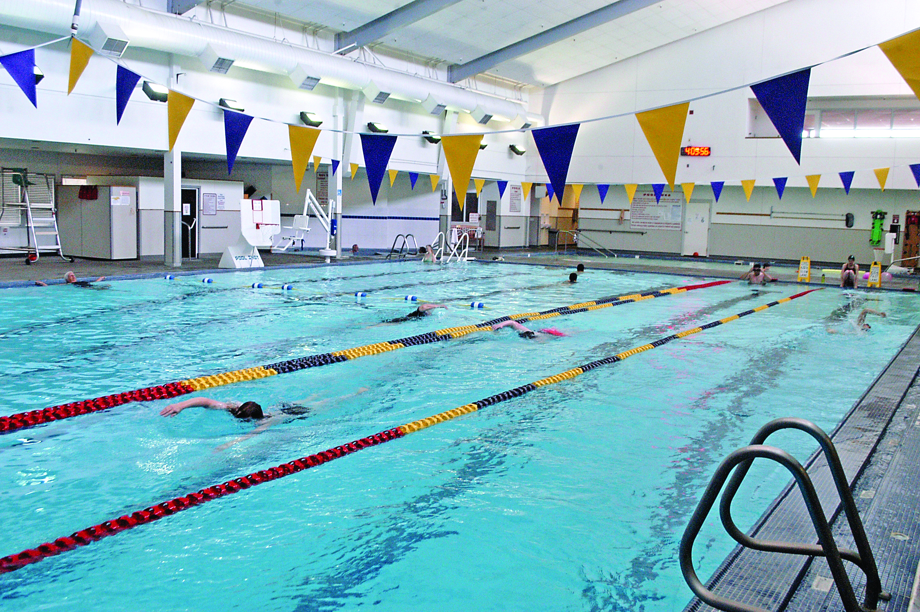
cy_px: 306
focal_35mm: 36
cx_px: 460
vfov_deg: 36.8
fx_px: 919
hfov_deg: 53.2
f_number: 6.3
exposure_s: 1/160
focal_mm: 24
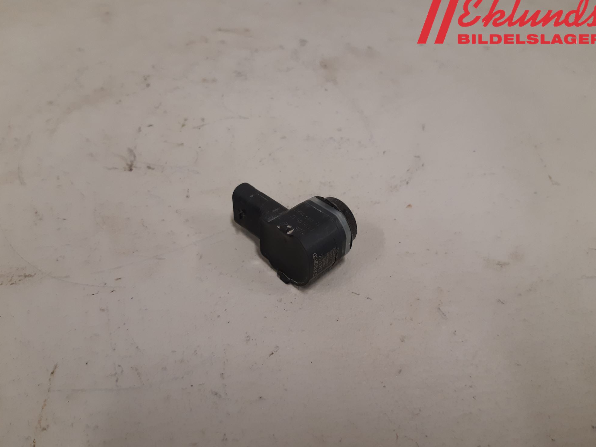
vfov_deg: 51.4
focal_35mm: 27
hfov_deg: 65.3
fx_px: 465
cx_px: 293
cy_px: 225
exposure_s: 1/50
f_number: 1.7
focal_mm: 3.93
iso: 125
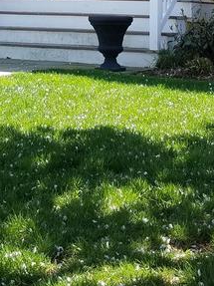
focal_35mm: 98
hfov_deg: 15.1
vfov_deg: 18.3
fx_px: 808
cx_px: 100
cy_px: -114
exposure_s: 1/556
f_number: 1.7
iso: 50
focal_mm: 4.2
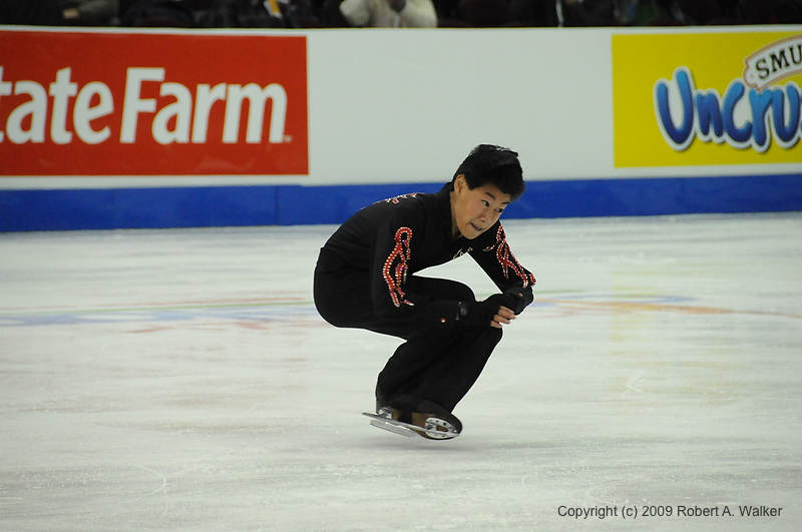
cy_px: 266
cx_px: 401
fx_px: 6674
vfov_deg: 4.6
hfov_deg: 6.9
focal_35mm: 300
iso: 3200
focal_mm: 200
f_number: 5.6
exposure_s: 1/800
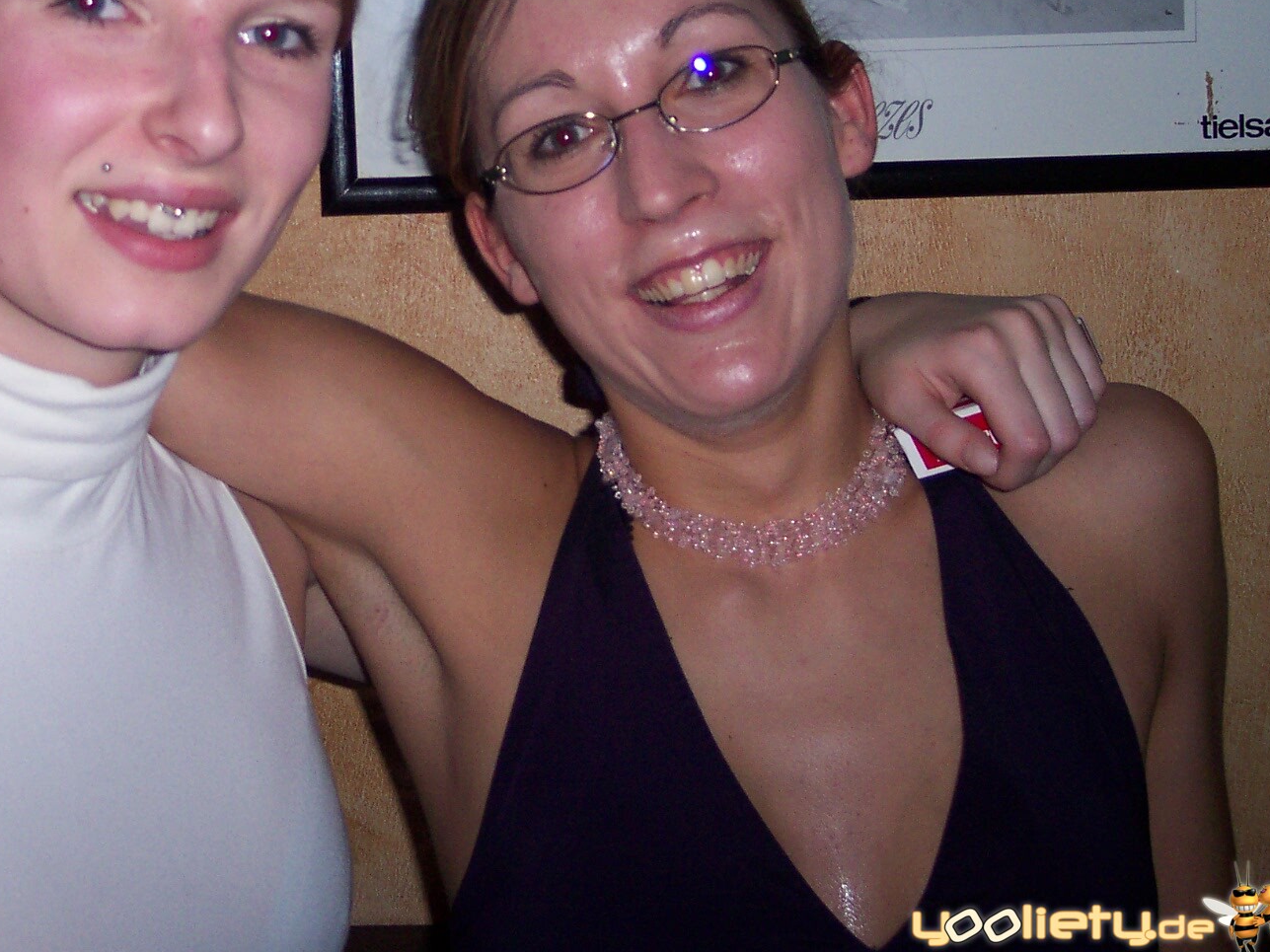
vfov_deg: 24.1
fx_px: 2201
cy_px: 220
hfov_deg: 31.7
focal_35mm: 60
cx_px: 359
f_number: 2.8
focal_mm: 8
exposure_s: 1/30
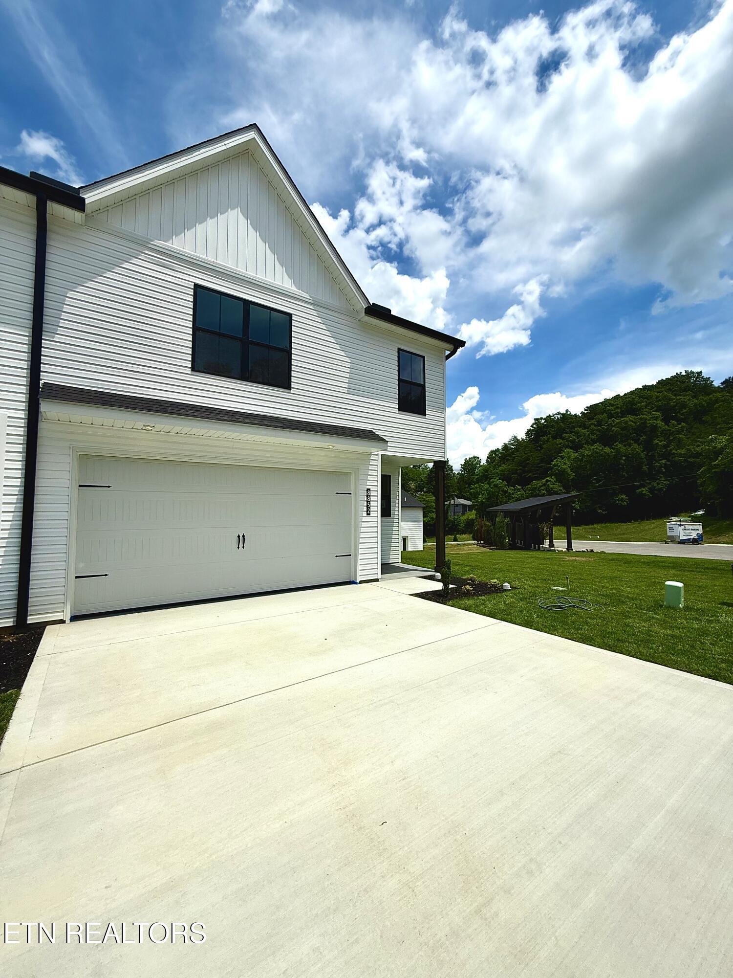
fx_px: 395
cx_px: 366
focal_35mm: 14
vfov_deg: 102.1
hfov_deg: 85.7
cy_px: 489
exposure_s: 1/5155
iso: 50
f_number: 2.2
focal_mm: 2.22
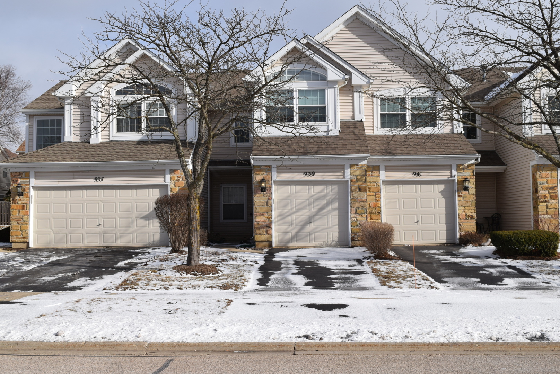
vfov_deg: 33.1
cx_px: 280
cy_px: 187
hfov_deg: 47.9
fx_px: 630
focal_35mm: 40
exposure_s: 1/400
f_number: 10
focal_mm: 27
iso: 200
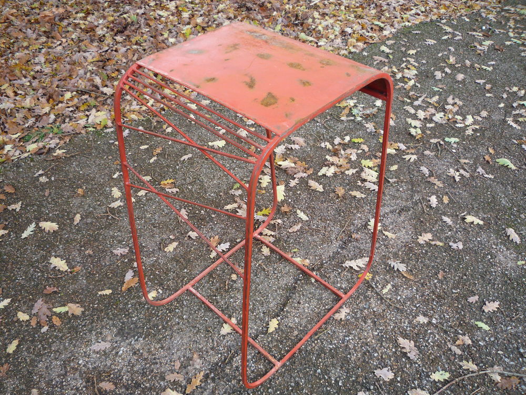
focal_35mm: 30
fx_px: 456
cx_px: 263
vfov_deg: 46.8
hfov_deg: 60.0
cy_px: 198
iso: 100
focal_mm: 5.2
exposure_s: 1/30
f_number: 3.3
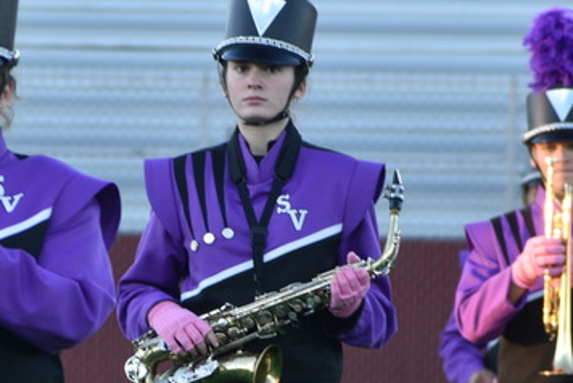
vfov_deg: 1.8
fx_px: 12361
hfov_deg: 2.7
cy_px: 352
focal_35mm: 776
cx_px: 158
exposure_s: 1/125
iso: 400
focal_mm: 180
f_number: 6.3
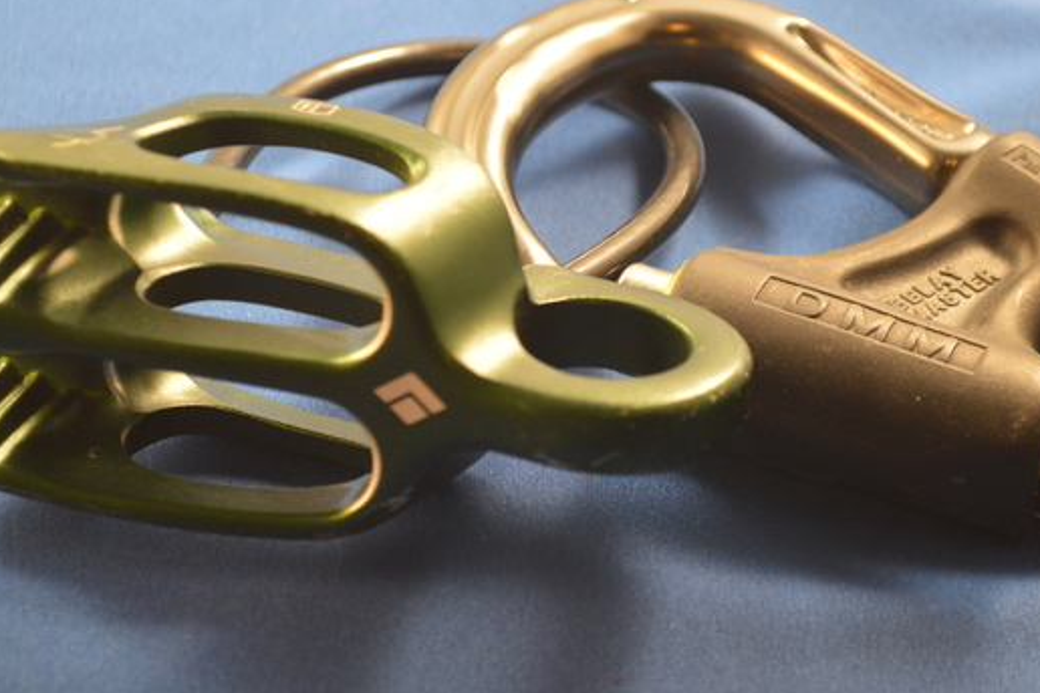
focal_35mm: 128
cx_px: 570
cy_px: 232
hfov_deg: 16.0
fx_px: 3691
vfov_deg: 10.7
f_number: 5.6
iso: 800
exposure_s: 1/10
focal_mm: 55
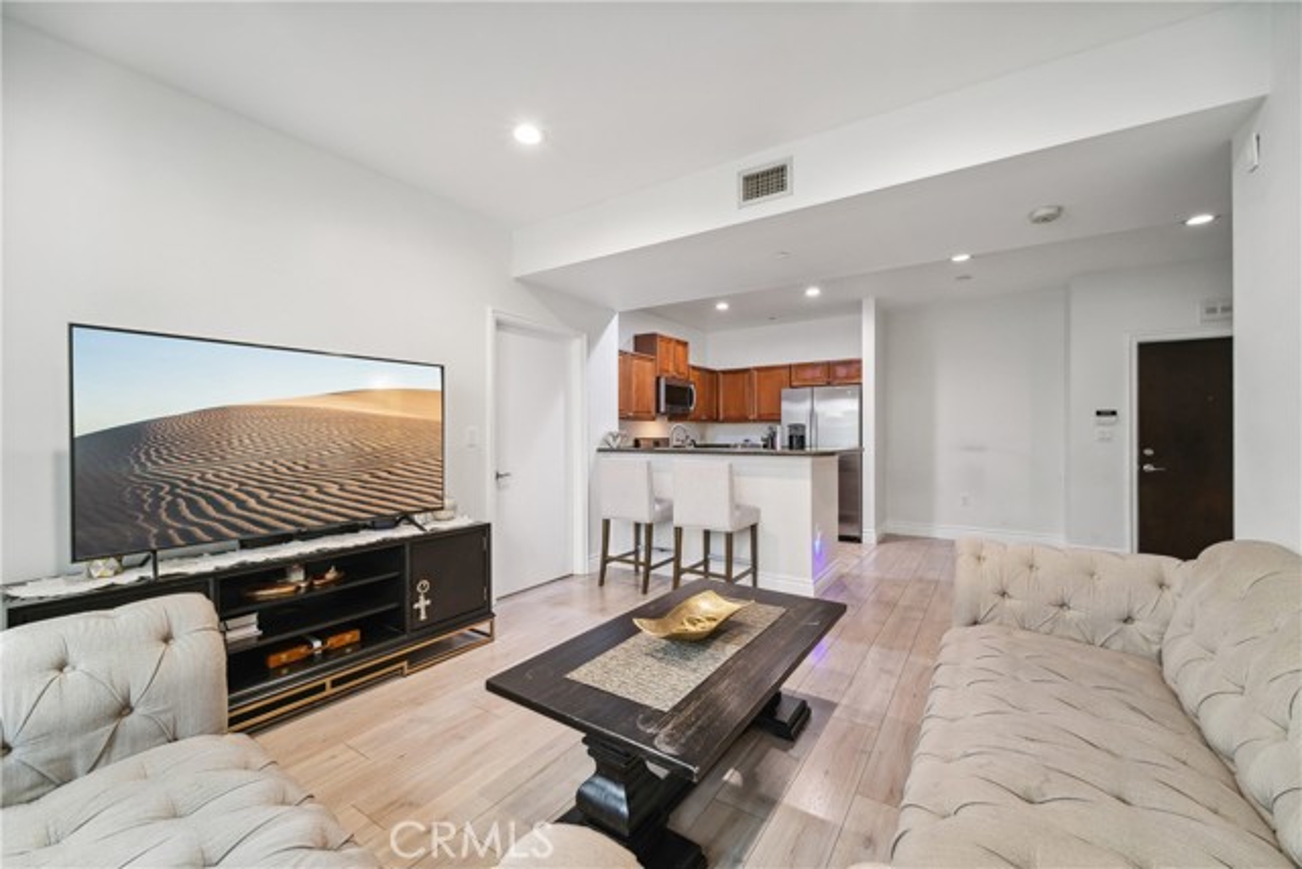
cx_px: 651
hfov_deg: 104.2
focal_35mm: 14
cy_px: 434
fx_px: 506
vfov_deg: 81.2
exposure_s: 1/6
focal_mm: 9
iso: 400
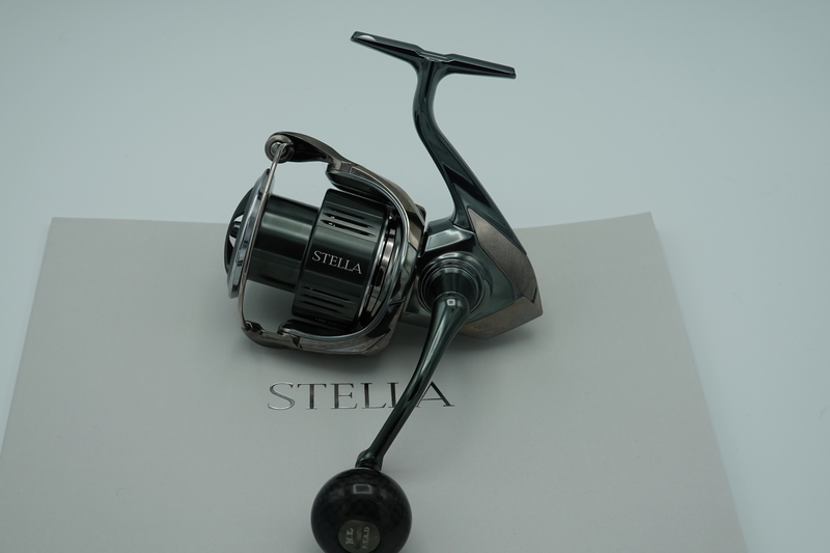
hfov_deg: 39.6
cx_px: 415
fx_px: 1152
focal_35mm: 50
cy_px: 276
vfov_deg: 27.0
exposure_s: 1/400
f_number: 4
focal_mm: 19.03
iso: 100
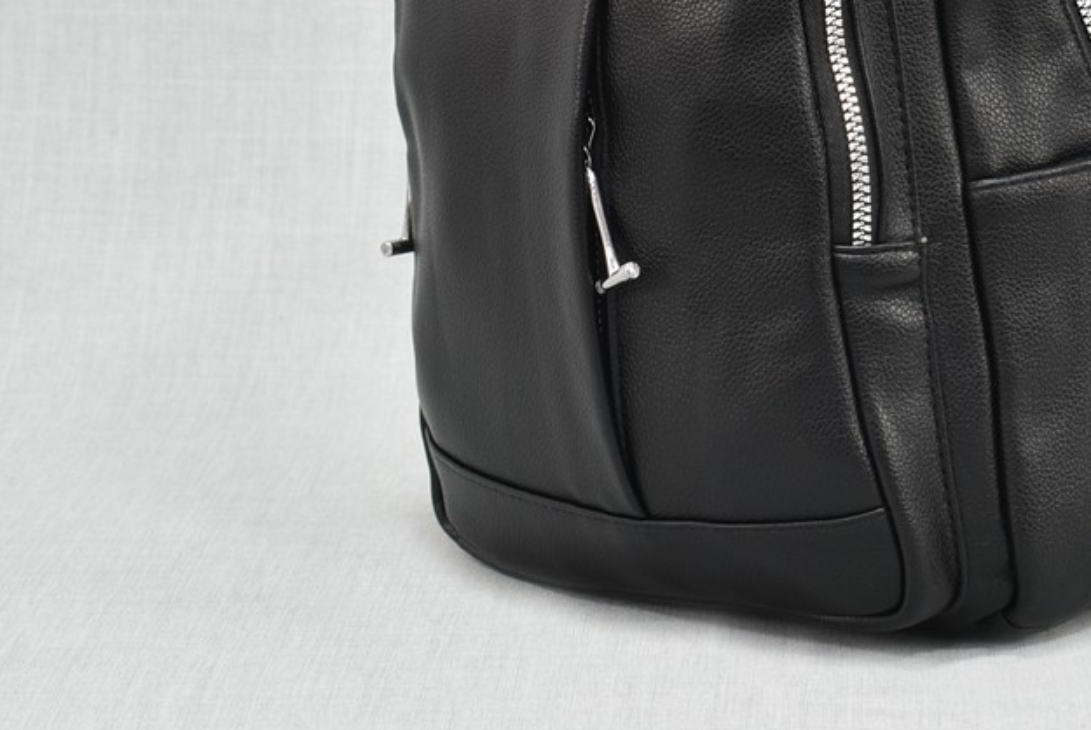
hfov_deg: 15.8
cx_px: 873
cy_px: 35
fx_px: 3913
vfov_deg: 10.6
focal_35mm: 129
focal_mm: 42
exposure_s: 1/10
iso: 100
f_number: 5.6
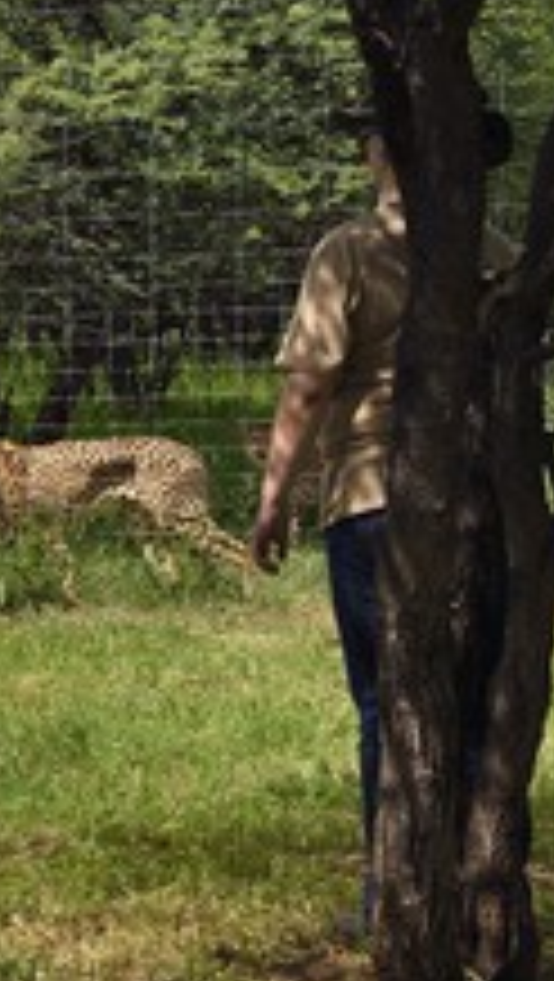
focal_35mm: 141
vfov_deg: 15.2
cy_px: 369
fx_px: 3674
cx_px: -243
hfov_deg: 8.5
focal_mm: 70
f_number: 16
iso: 400
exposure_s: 1/250
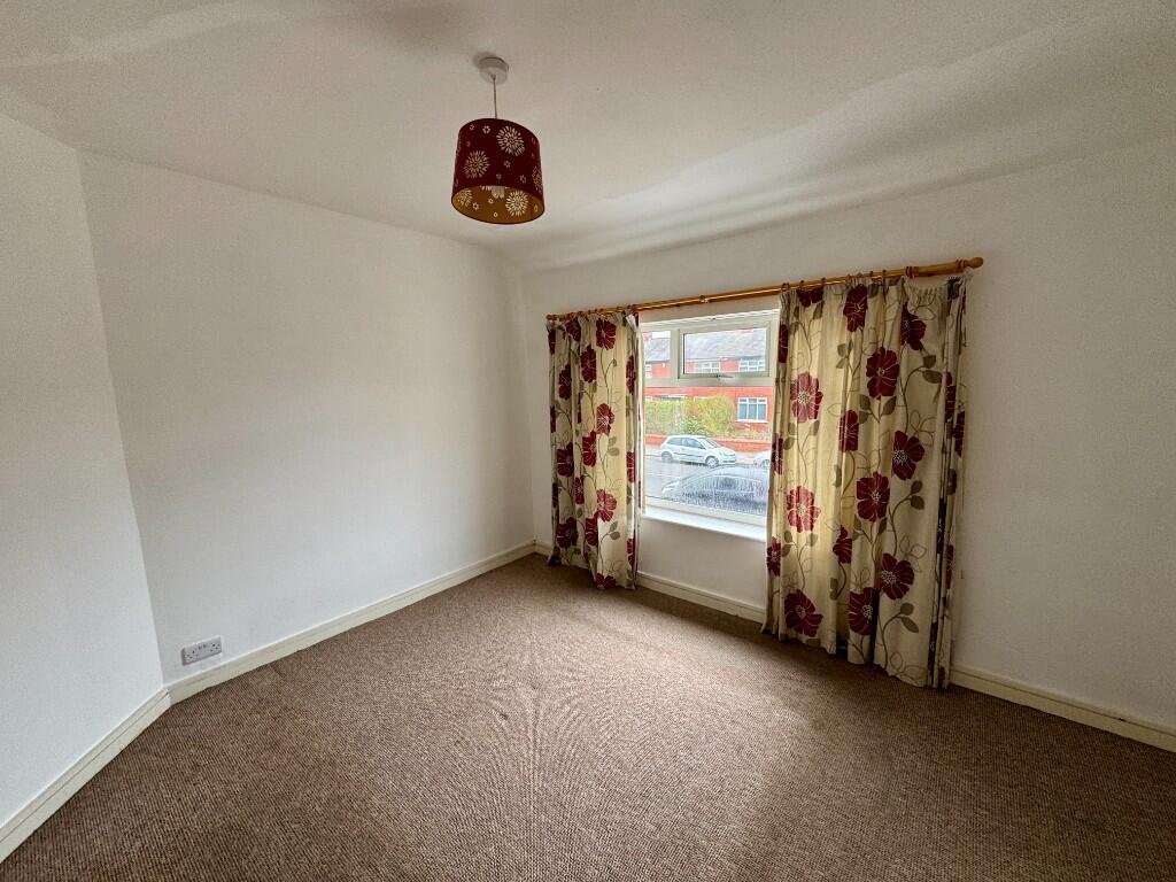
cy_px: 441
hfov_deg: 102.1
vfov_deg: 85.7
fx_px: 476
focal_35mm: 14
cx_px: 588
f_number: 2.2
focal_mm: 2.22
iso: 100
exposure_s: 1/99
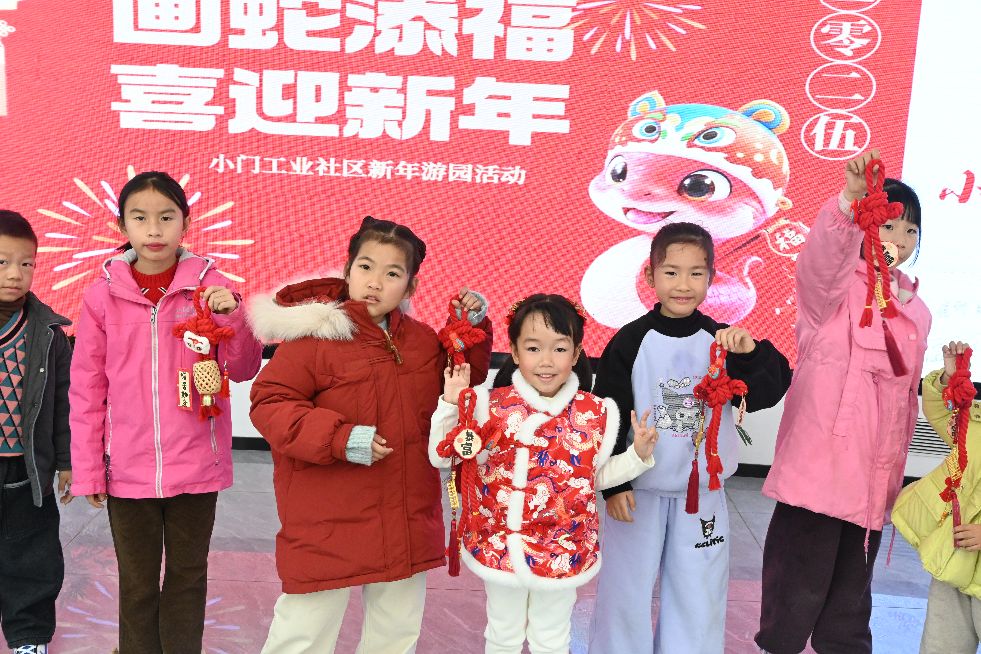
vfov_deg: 34.2
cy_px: 327
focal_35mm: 39
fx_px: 1063
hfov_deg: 49.6
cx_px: 490
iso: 3200
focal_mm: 26
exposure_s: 1/200
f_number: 7.1
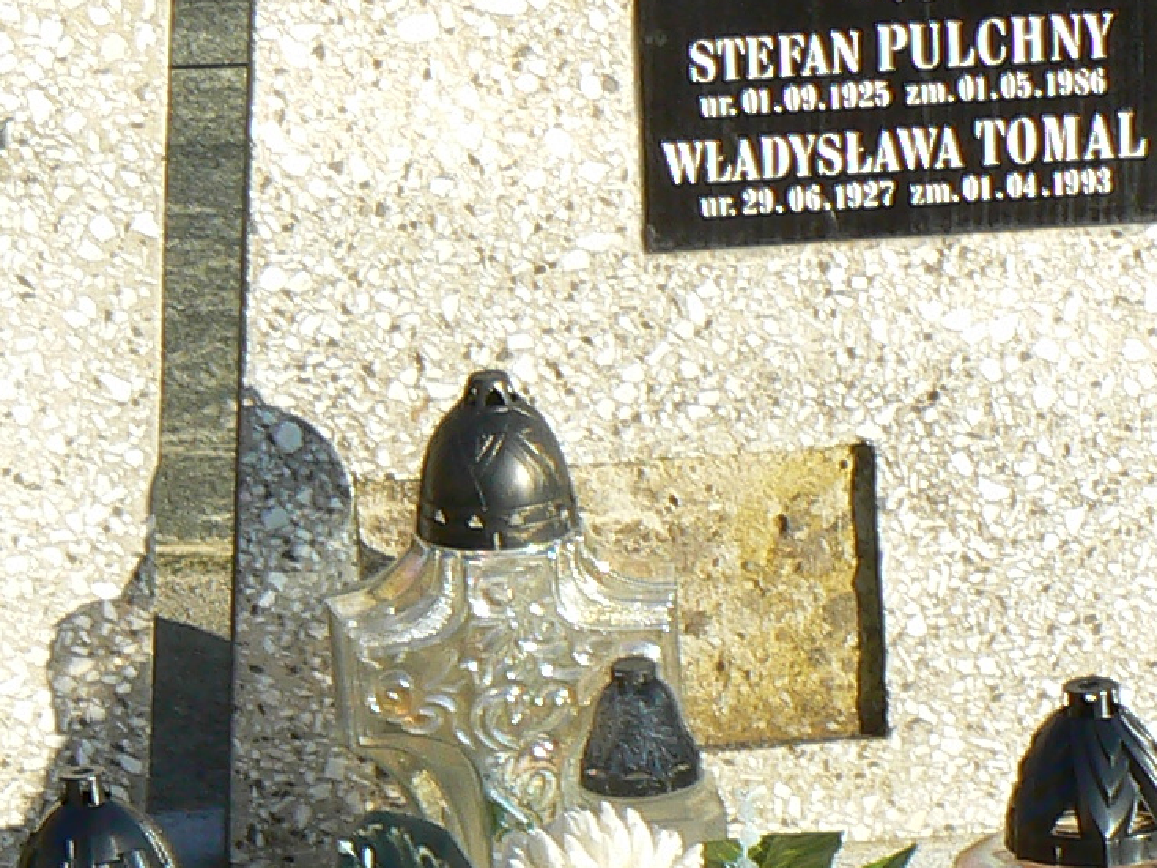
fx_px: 4612
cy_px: 1276
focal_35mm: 138
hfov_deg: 14.3
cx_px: 553
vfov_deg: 10.4
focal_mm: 6
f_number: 5.6
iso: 80
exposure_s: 1/250
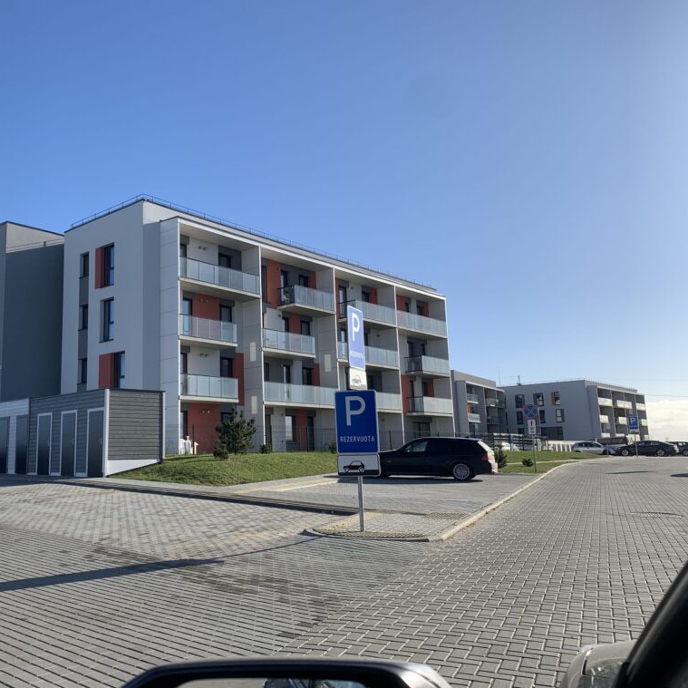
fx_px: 697
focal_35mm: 31
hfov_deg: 51.5
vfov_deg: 52.5
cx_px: 228
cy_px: 345
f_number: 1.8
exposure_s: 1/2114
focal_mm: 4.25
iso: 25
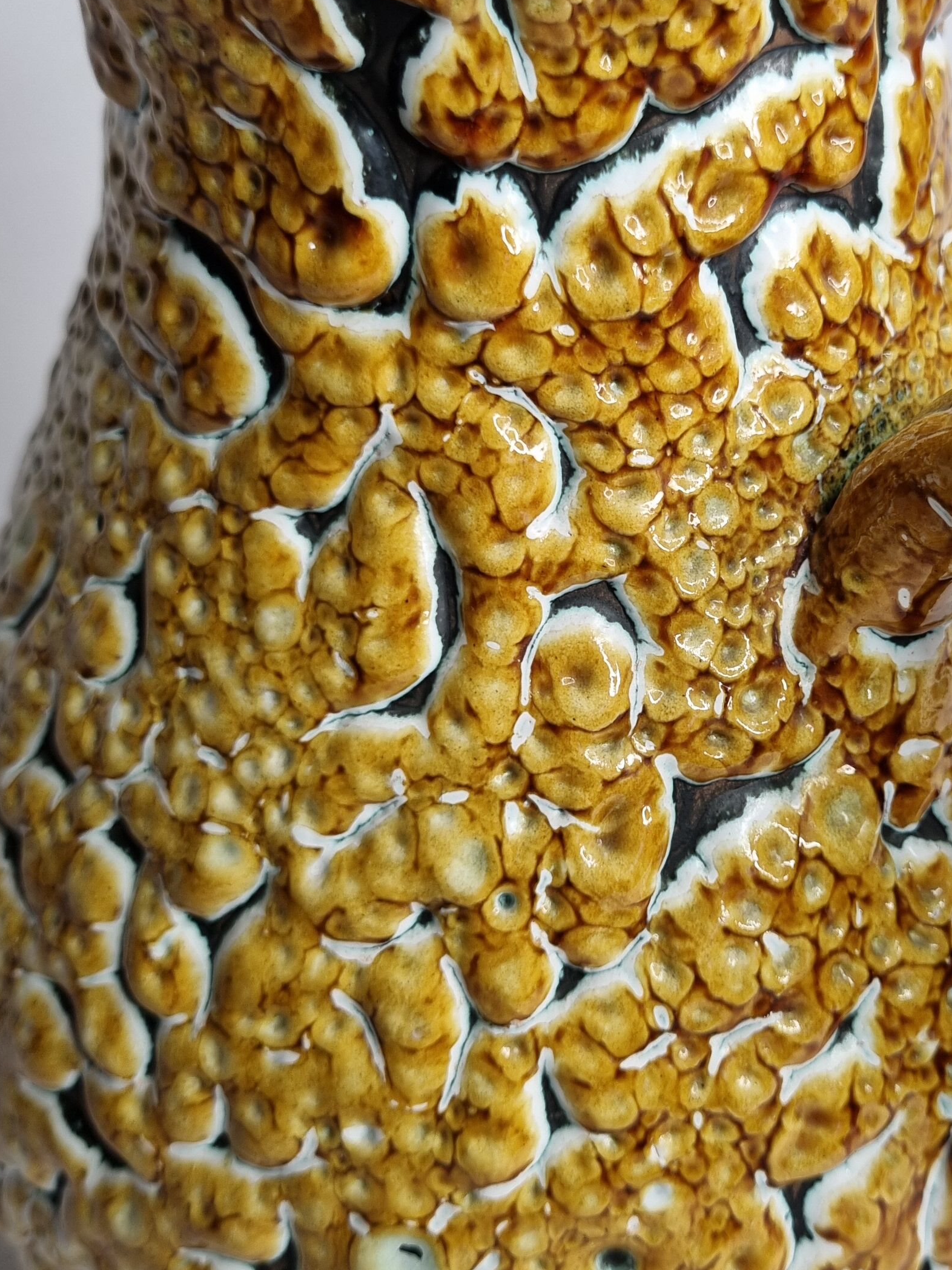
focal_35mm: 50
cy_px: 572
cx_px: 676
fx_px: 1834
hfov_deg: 28.8
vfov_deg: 38.2
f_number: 1.8
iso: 50
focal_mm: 5.4
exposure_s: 1/100
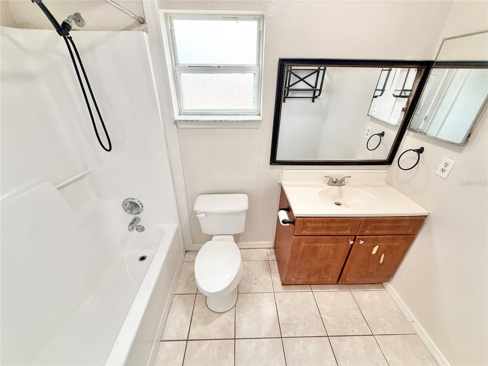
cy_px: 183
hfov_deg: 102.1
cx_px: 244
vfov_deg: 85.7
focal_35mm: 14
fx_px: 197
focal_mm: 2.22
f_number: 2.2
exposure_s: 1/120
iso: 250
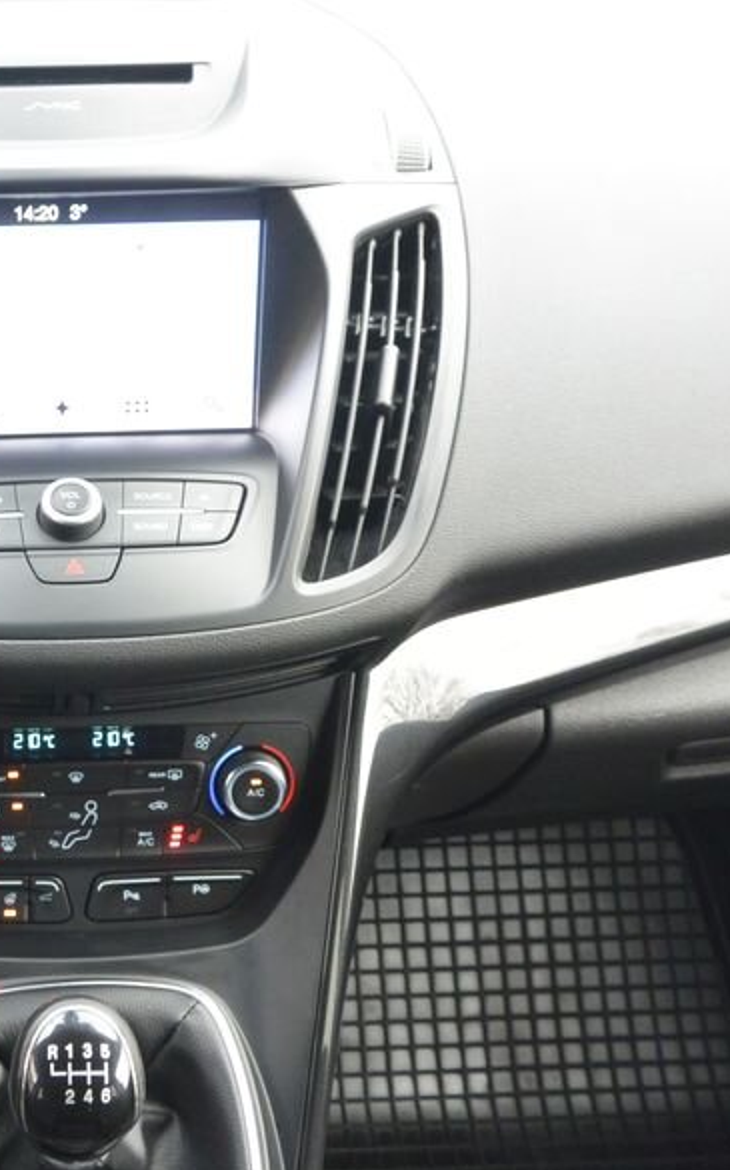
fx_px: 1594
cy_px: 663
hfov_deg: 24.8
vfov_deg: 40.2
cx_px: 36
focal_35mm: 50
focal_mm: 10.7
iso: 800
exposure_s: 1/50
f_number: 3.5
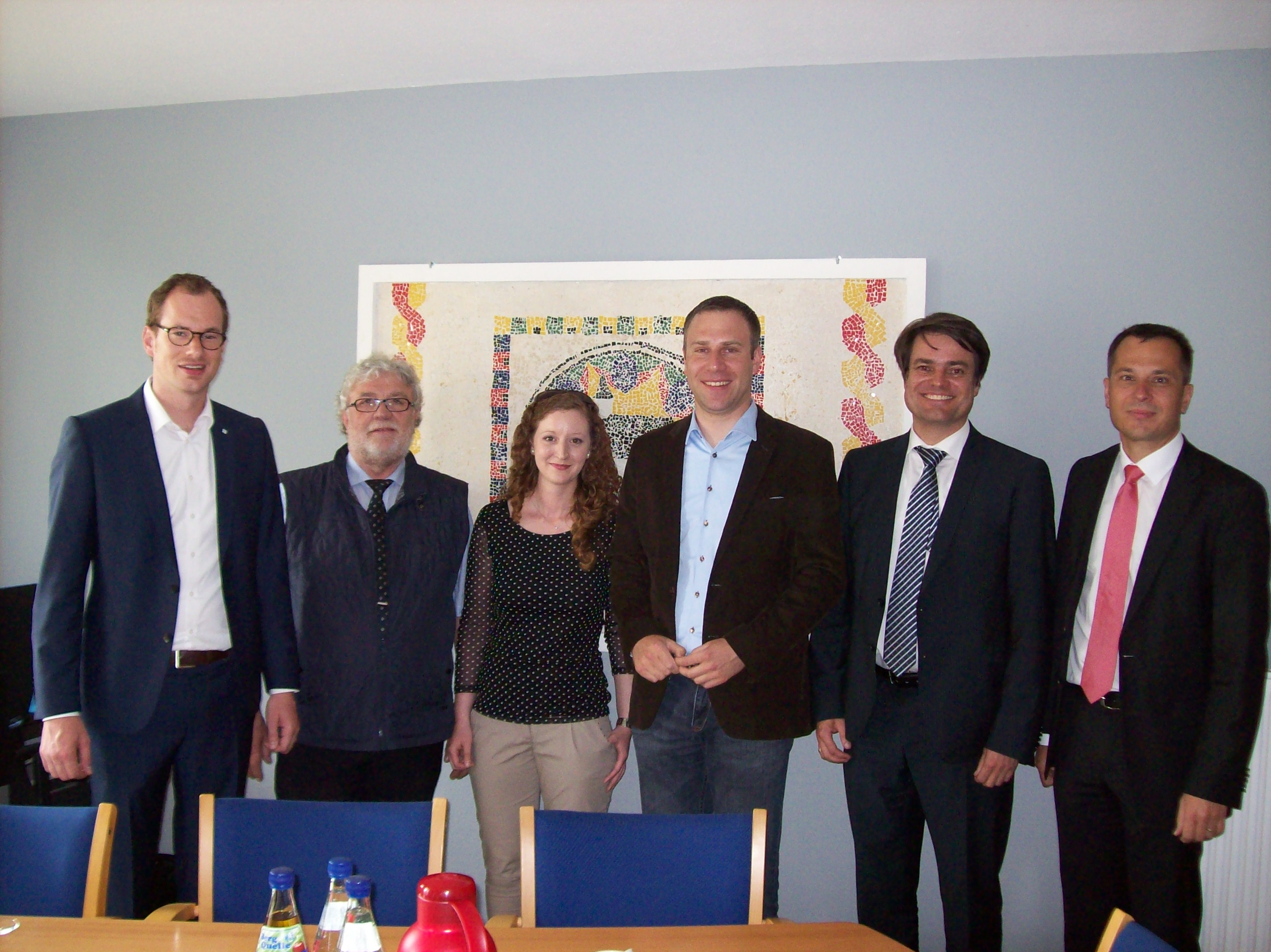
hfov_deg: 51.4
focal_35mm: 36
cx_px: 636
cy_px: 476
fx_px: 1321
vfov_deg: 39.6
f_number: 2.7
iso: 200
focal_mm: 6
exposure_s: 1/64
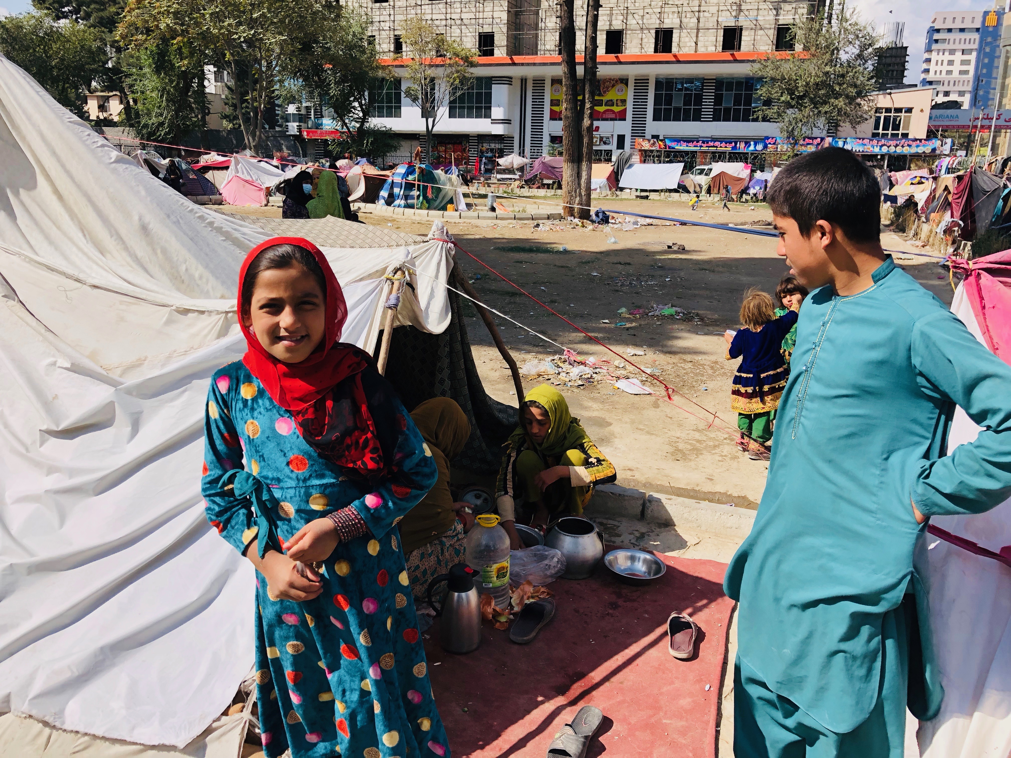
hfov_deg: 63.4
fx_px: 818
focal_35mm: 28
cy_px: 379
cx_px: 506
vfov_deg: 49.7
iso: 20
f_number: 1.8
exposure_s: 1/1600
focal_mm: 3.99
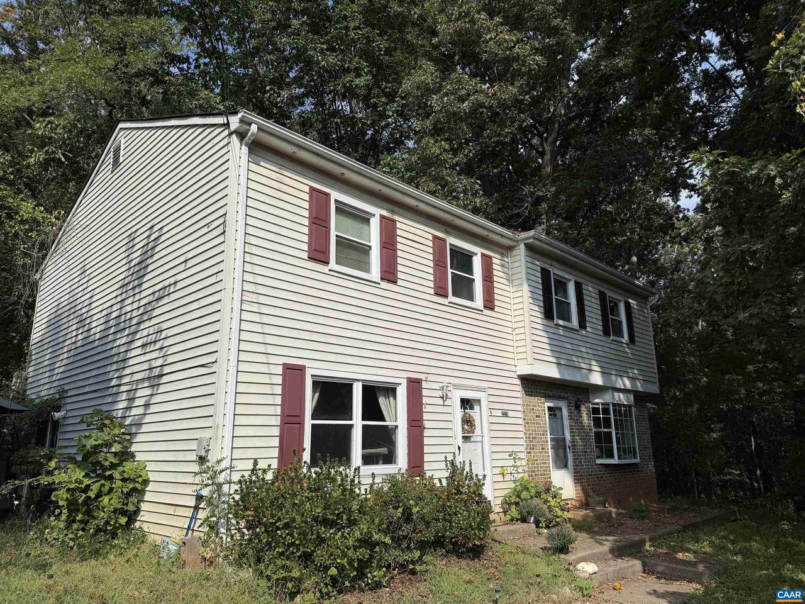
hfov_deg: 71.6
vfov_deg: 56.8
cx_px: 402
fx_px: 558
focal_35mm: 24
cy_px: 302
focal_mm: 6.76
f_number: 1.78
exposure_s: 1/6711
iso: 80
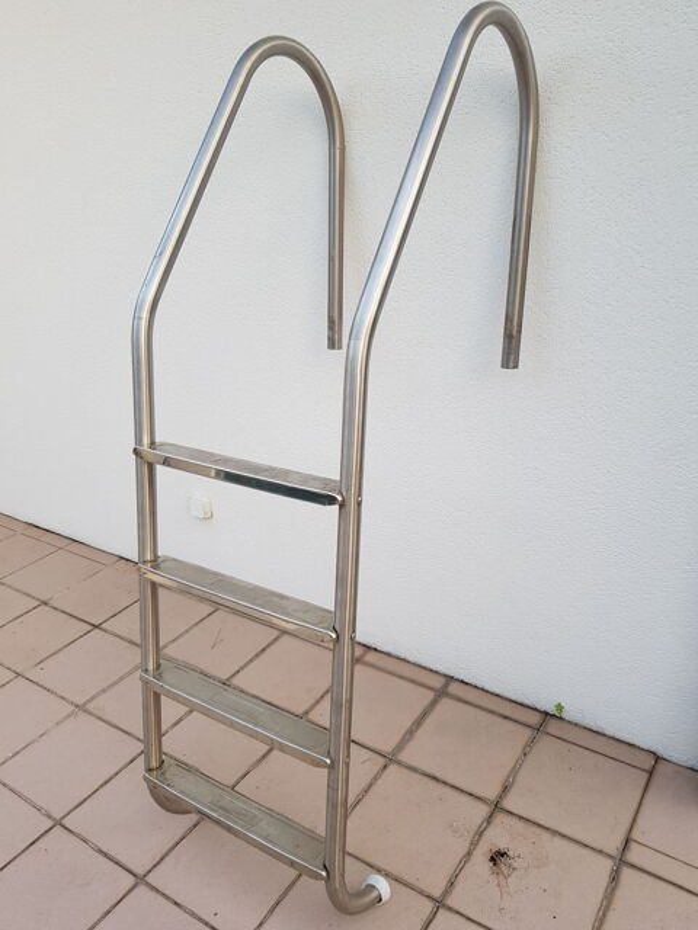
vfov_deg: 67.3
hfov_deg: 53.1
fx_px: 699
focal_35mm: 26
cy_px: 465
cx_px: 349
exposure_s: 1/149
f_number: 1.7
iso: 40
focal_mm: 4.2
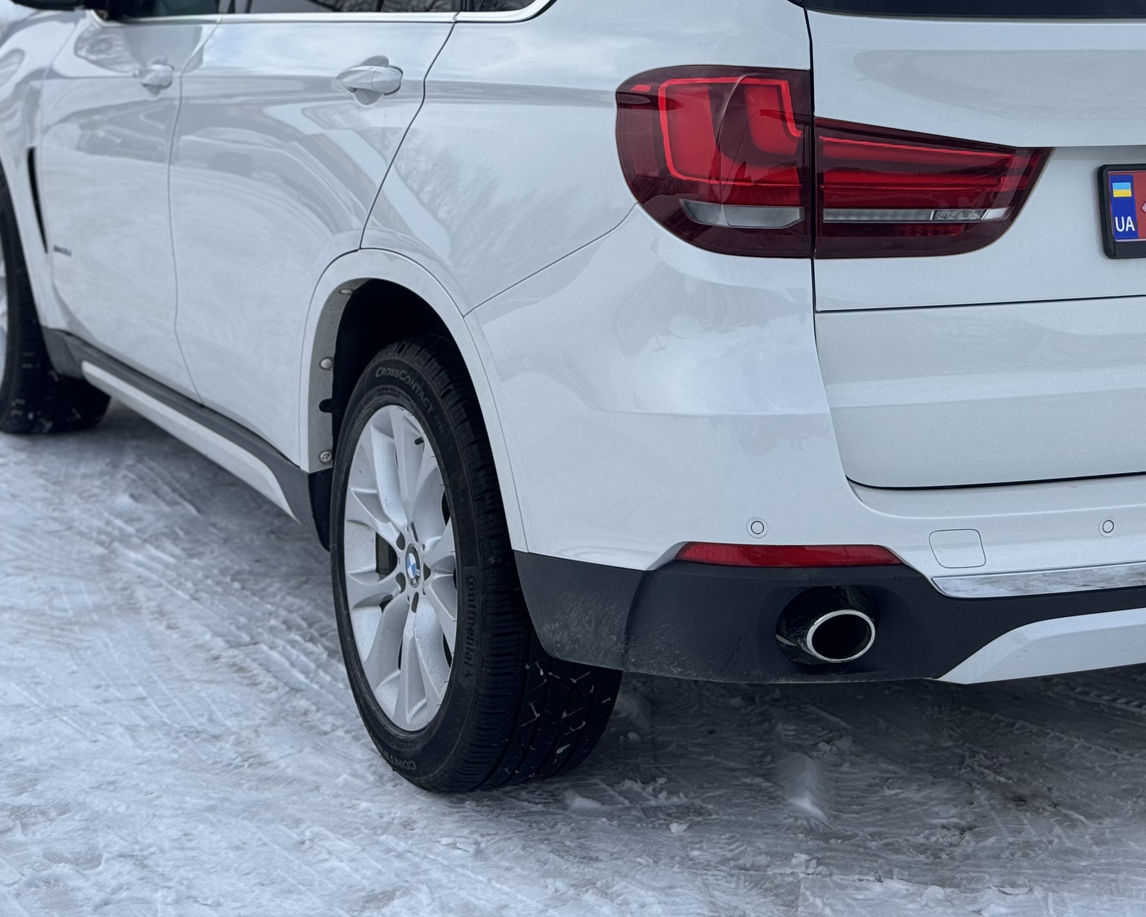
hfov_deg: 24.9
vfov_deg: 20.1
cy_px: 271
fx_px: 2578
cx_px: 793
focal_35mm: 76
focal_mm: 6.76
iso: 64
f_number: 1.78
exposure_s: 1/2611
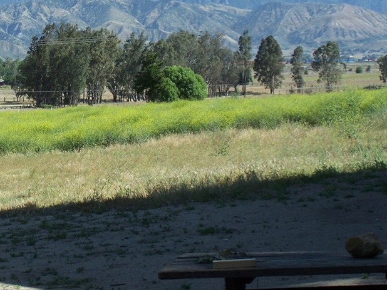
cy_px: 106
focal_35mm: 111
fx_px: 1241
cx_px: 98
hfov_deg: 17.6
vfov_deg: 13.3
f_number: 3.2
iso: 80
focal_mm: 11.1
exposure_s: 1/1000
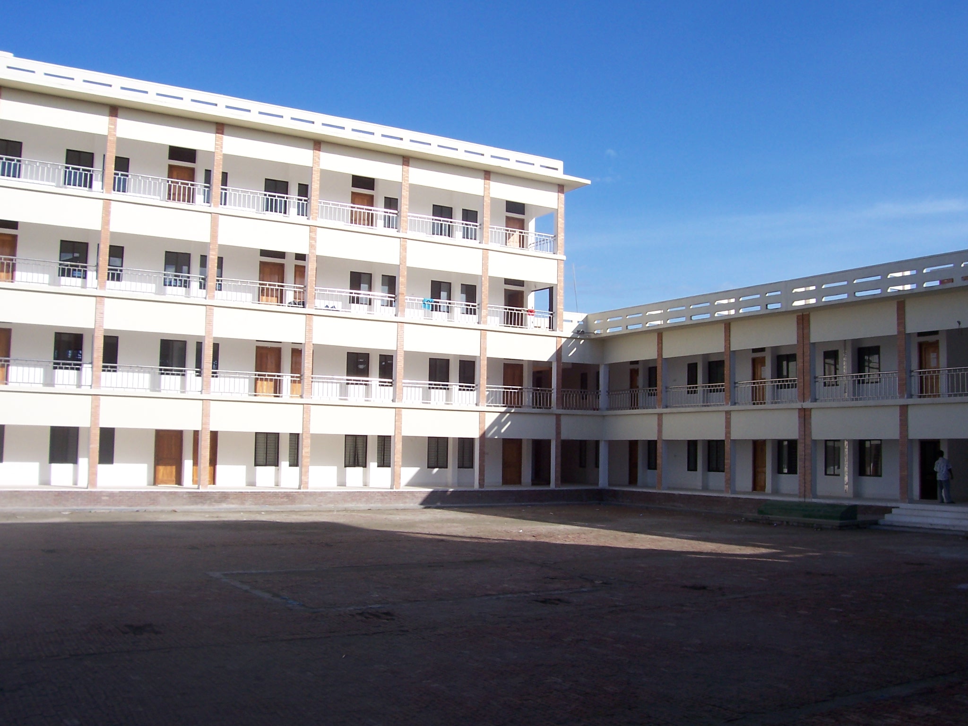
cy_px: 363
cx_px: 484
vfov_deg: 41.8
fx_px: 951
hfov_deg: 54.0
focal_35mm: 34
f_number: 5.6
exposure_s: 1/500
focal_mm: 5.6
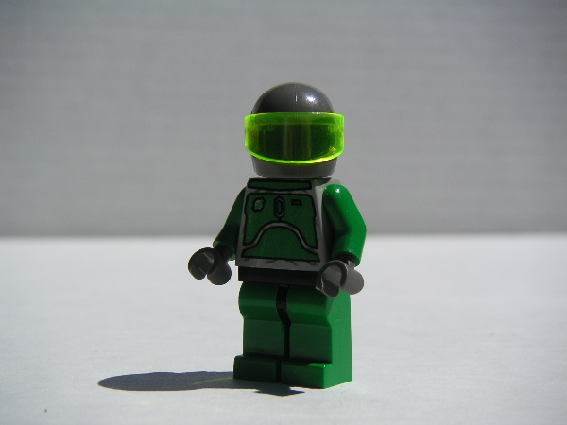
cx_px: 284
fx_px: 1212
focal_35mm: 74
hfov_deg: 26.3
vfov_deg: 19.9
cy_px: 212
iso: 50
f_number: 8
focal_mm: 11.5
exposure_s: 1/350
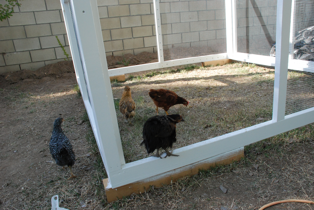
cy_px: 105
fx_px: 262
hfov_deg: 61.9
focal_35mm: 30
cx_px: 157
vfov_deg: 43.7
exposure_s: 1/250
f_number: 8
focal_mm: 20
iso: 800
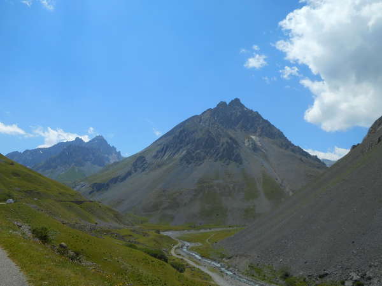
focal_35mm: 29
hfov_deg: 61.7
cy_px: 143
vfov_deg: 48.2
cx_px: 191
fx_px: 320
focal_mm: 5.2
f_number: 4
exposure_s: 1/1250
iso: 80
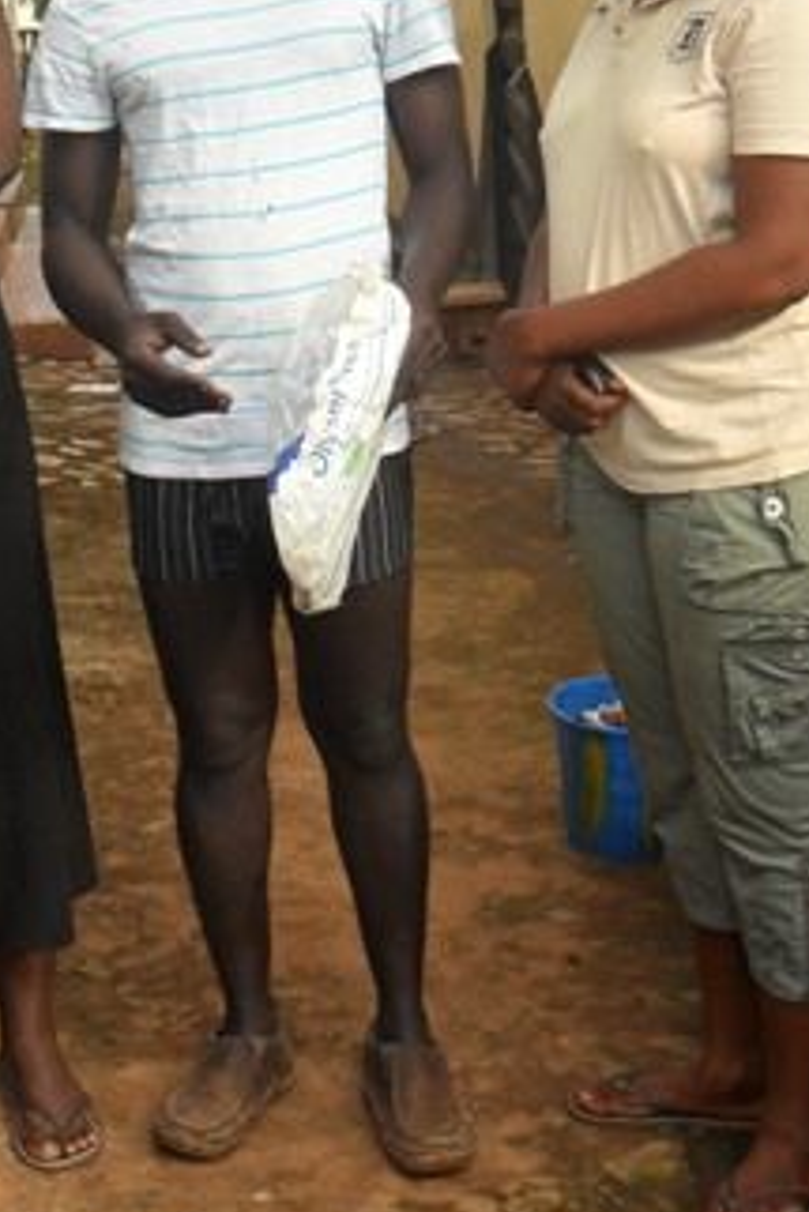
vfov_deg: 28.4
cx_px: 250
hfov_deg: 19.1
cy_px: 467
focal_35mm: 71
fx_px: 2391
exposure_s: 1/250
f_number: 4.5
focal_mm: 7.8
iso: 100
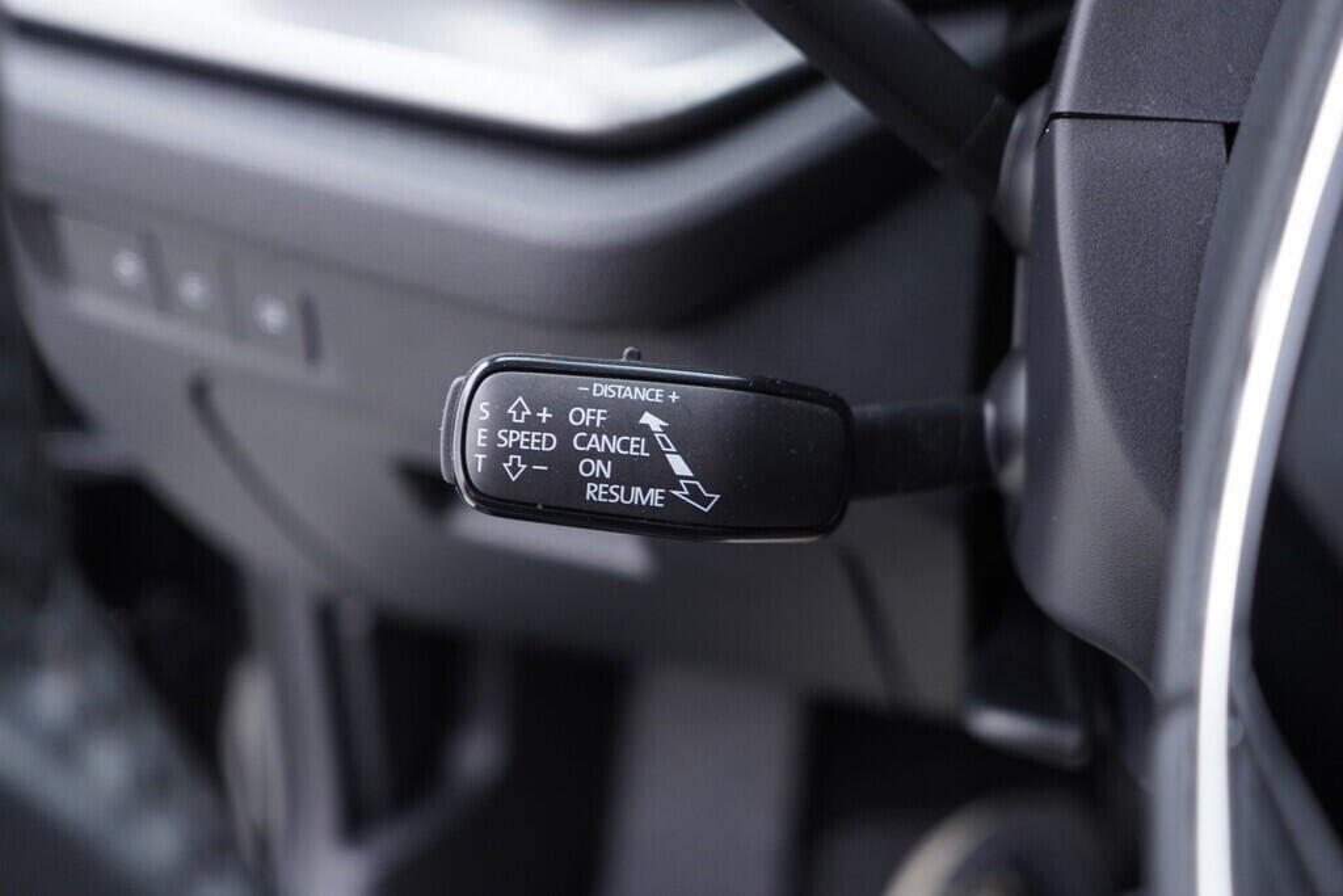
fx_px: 1343
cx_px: 672
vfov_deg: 36.9
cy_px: 448
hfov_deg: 53.1
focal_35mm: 36
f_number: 2.8
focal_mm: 24
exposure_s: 1/40
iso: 400
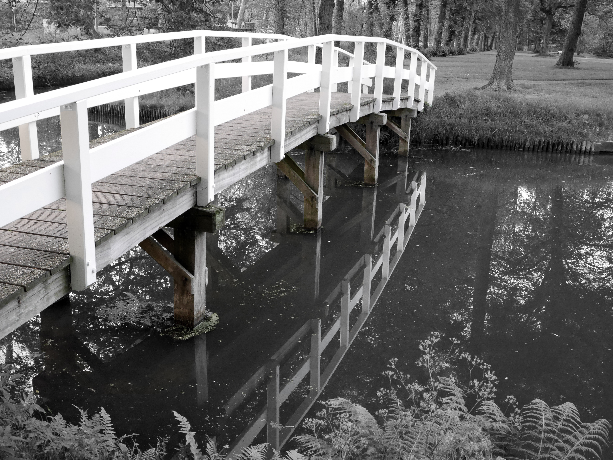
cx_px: 306
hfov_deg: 49.0
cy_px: 230
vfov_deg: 37.7
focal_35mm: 38
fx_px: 673
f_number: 7.1
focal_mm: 19
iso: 3200
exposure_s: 1/30
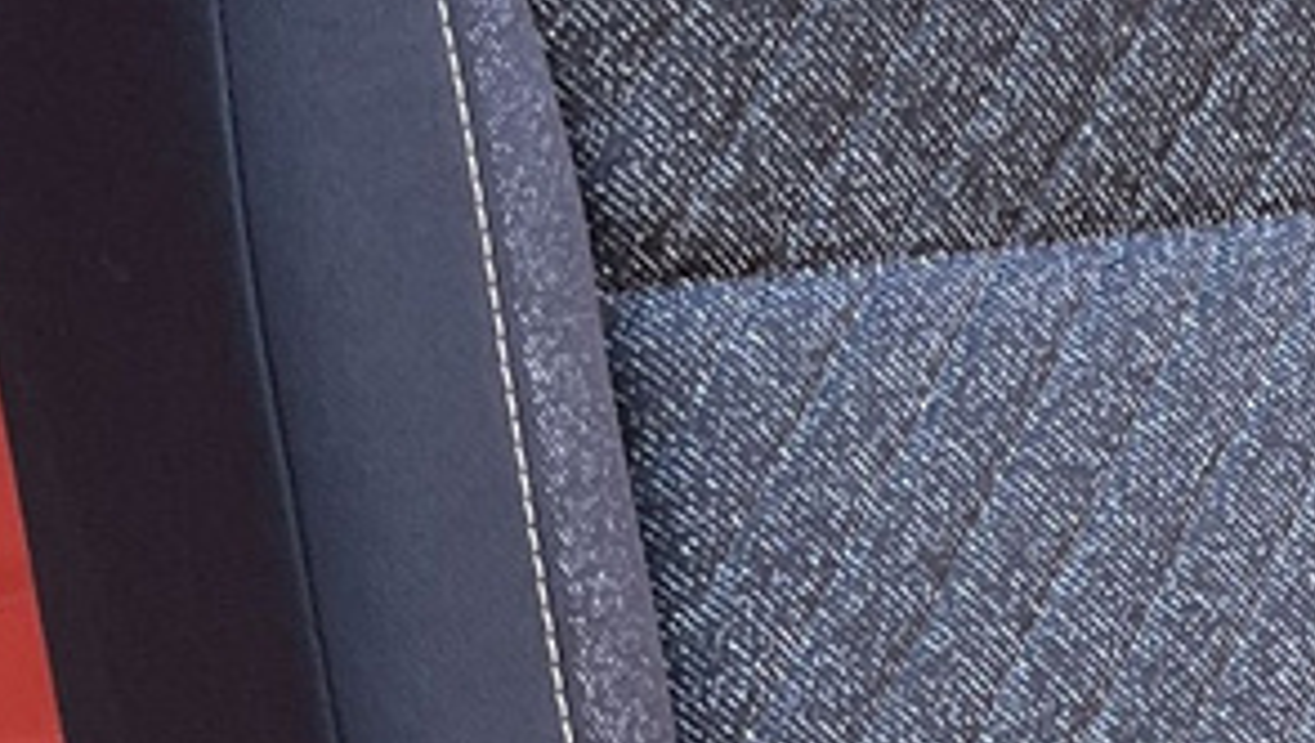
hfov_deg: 13.4
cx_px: 1758
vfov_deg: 7.7
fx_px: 5375
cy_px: 1267
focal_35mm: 154
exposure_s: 1/121
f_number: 1.6
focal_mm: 5.1
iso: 80
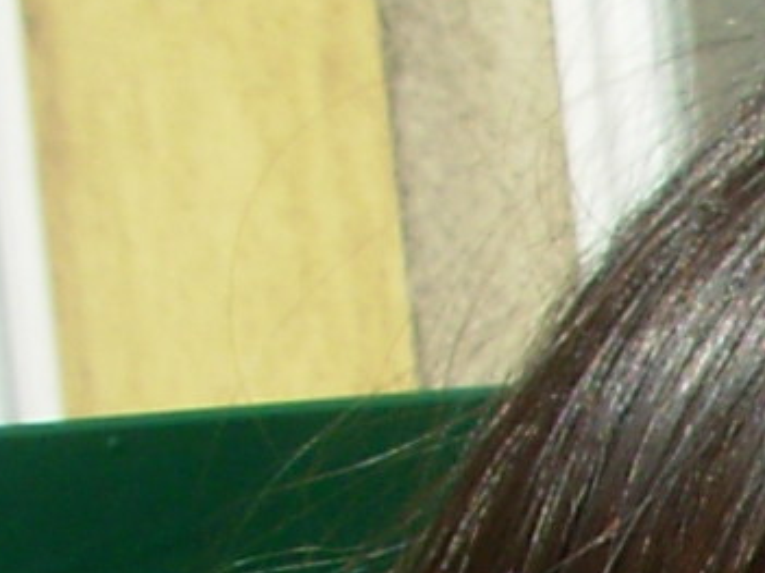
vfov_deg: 6.4
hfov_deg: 8.2
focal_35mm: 222
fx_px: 4904
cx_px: 1848
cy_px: 1296
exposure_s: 1/362
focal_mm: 6.3
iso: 50
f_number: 4.9
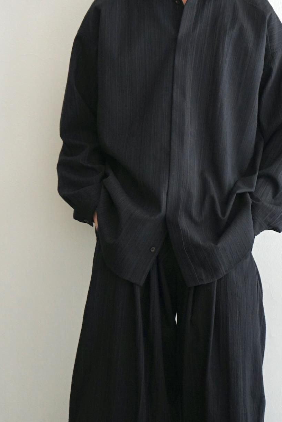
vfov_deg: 24.9
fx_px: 951
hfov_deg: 16.8
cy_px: 133
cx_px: 185
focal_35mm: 81
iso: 640
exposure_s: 1/160
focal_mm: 55
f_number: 5
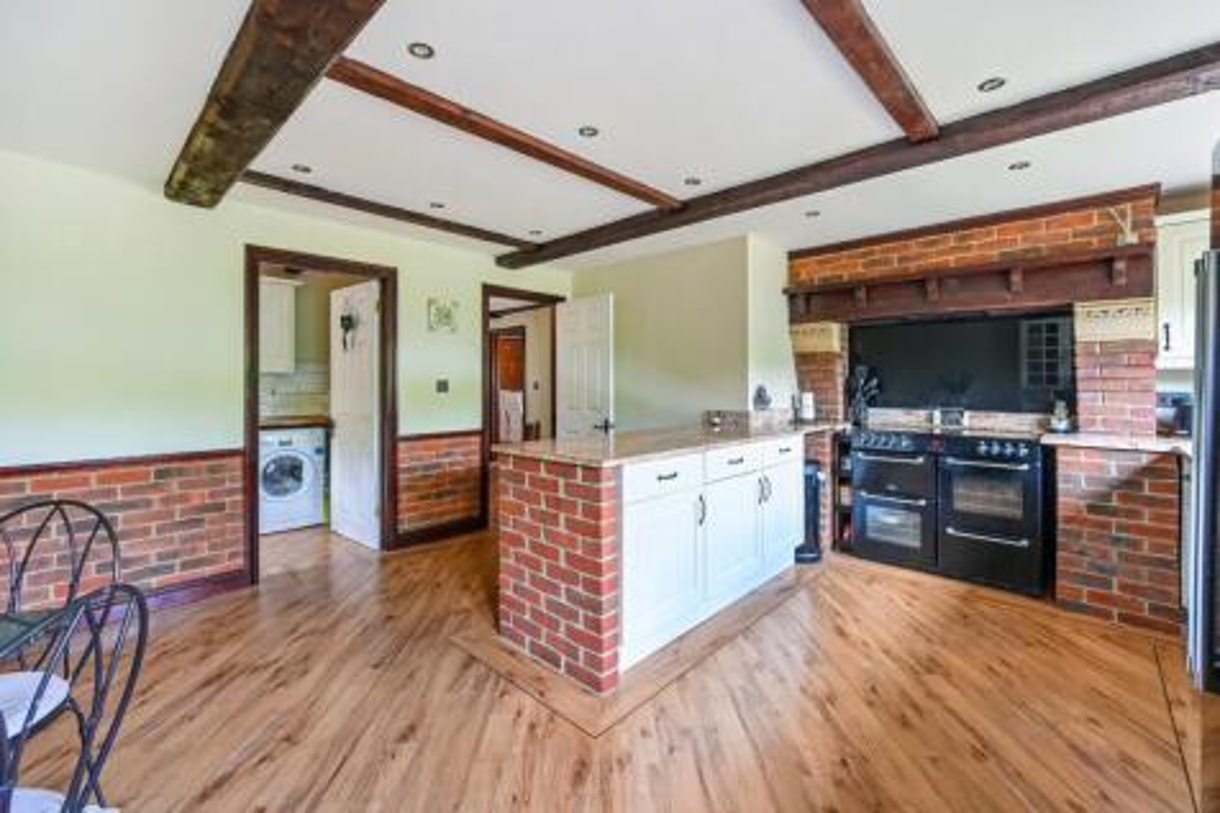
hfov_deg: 104.3
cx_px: 610
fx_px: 474
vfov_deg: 81.2
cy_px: 406
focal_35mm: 14
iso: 400
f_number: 8
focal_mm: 14
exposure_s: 1/4
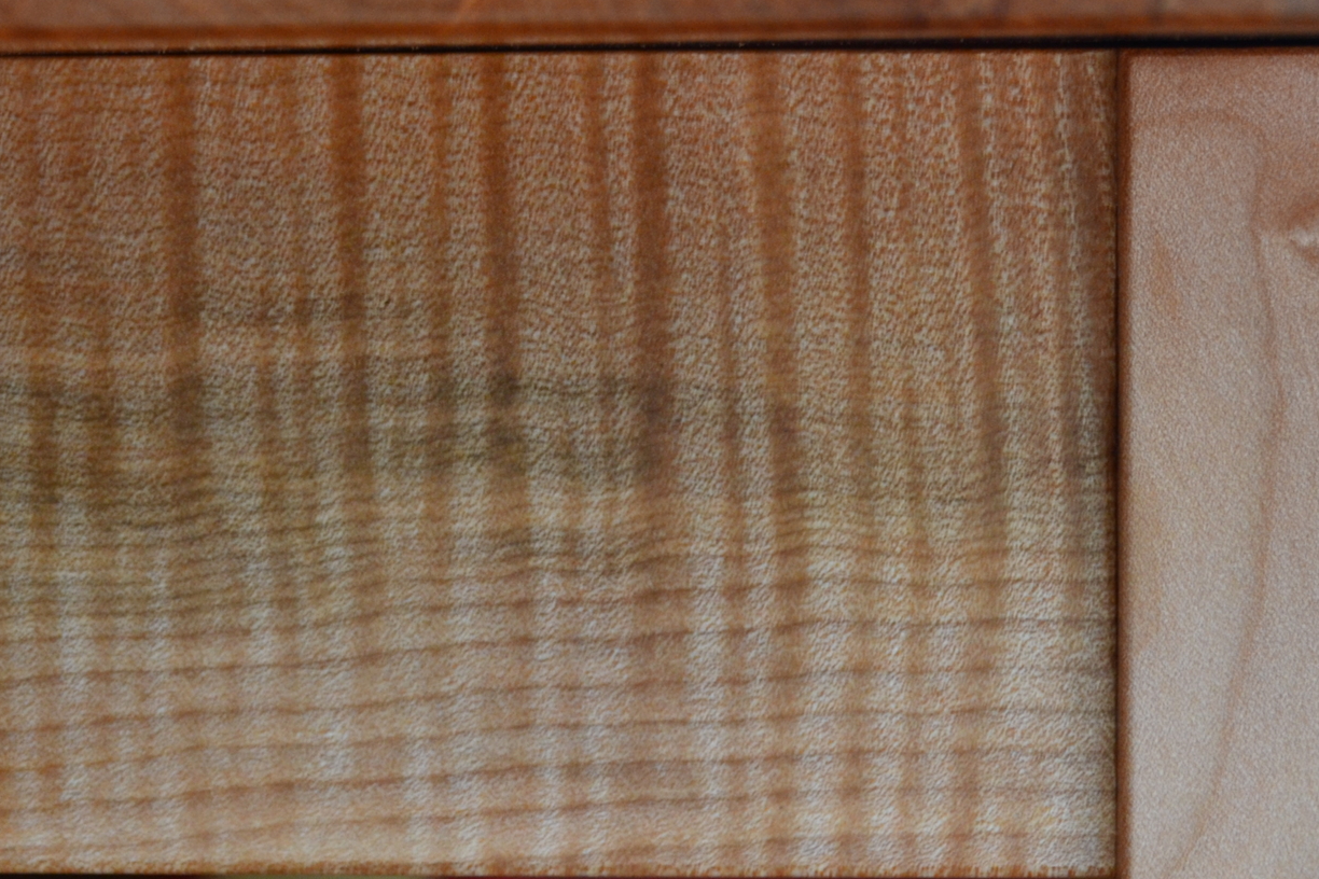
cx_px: 470
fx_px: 3590
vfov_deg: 14.0
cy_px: 340
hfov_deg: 20.8
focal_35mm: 98
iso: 640
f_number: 4.8
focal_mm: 32
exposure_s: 1/30
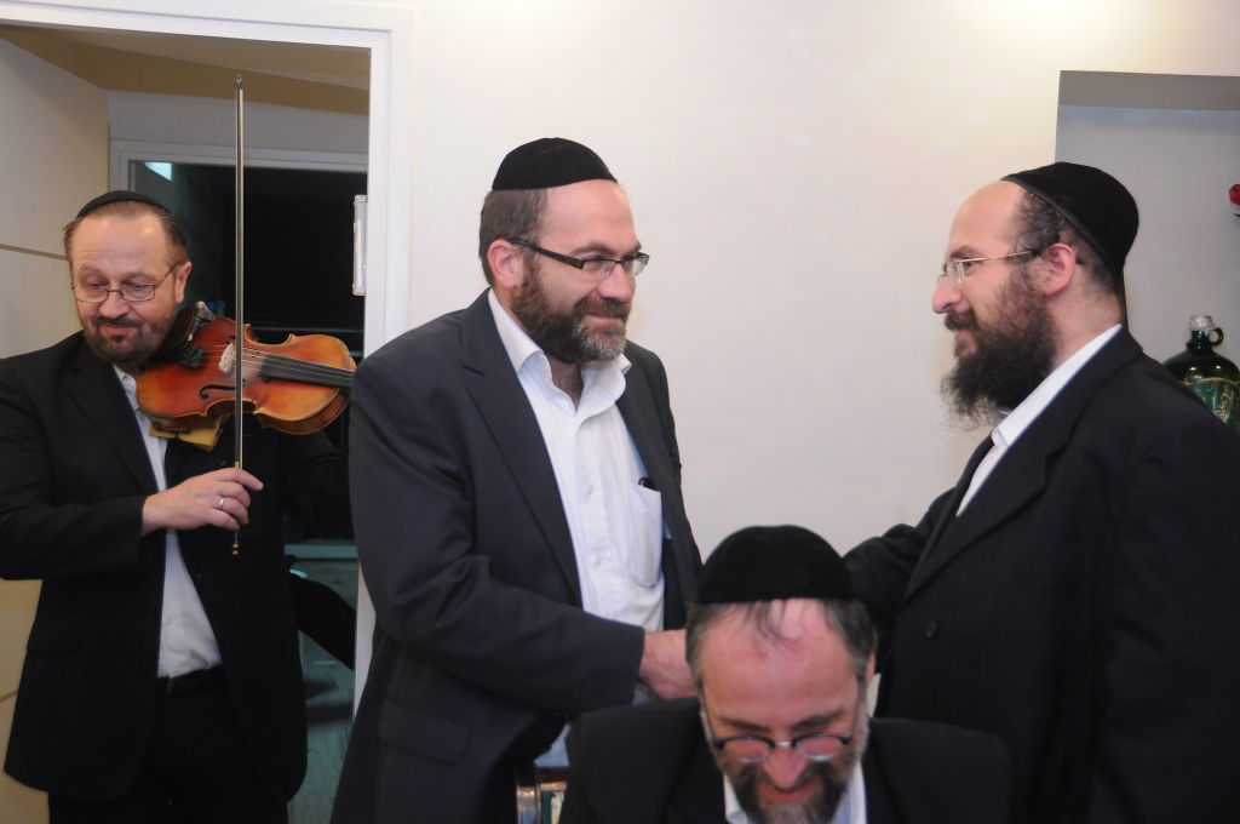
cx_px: 620
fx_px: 1754
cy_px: 412
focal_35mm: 51
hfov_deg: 38.9
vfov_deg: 26.4
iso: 1000
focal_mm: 34
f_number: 4.2
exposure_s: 1/80
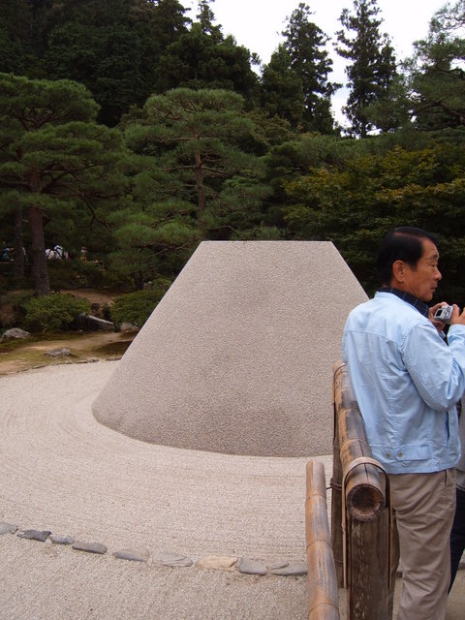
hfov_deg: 38.7
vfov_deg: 50.1
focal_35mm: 37
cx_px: 232
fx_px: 663
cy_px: 310
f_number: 6
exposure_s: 1/125
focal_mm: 6.2
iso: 63
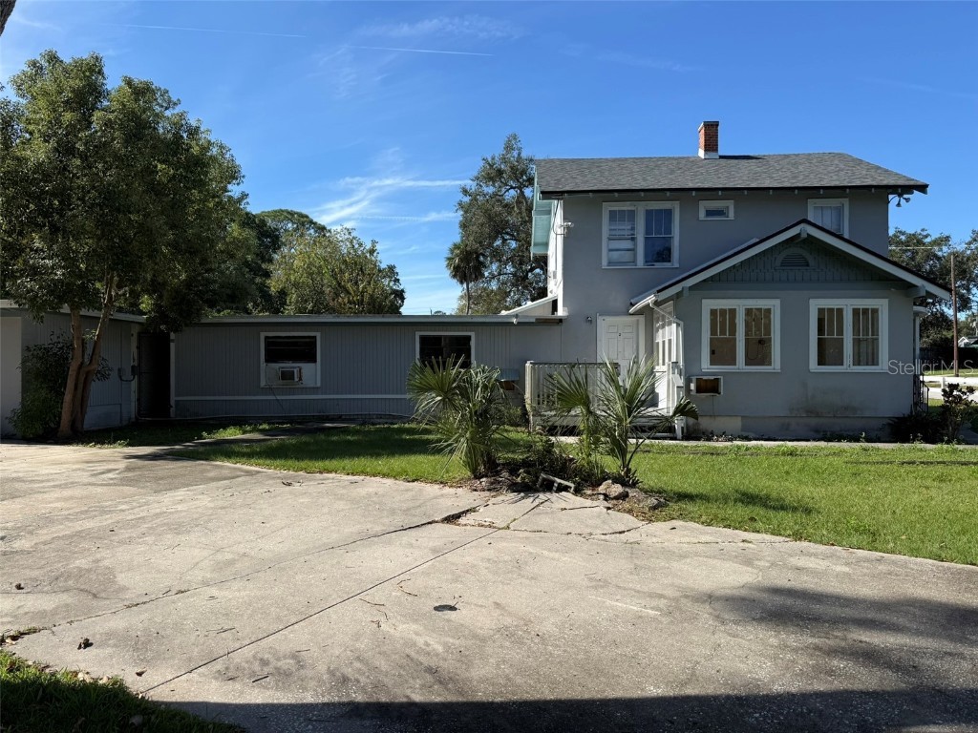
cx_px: 489
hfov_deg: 71.6
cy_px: 366
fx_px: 678
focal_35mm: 24
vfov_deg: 56.8
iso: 80
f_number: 1.78
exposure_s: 1/3279
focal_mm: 6.76
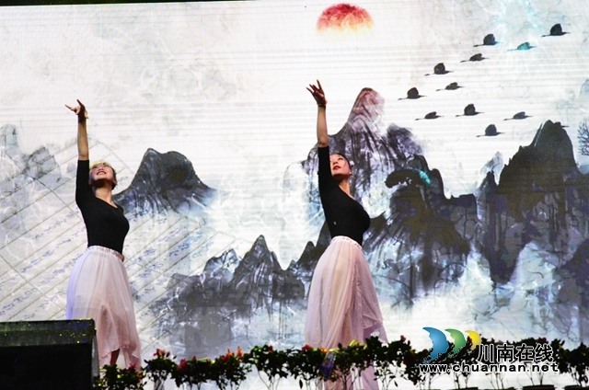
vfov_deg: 13.0
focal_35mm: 105
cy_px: 195
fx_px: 1714
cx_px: 294
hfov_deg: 19.5
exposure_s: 1/250
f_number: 6.3
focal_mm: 70
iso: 1000
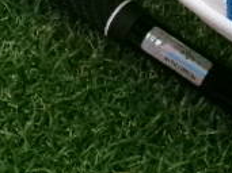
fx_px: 703
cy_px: -124
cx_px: 260
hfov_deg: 18.0
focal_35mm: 105
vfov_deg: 12.9
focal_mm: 5.1
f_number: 3.9
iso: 800
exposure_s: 1/75
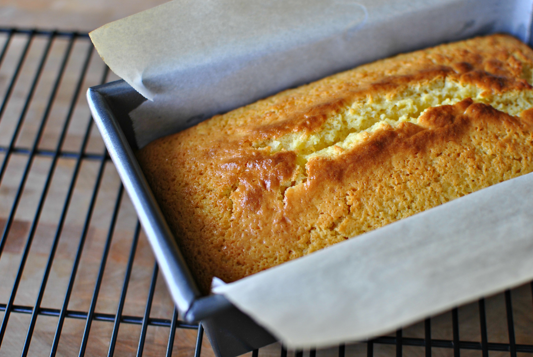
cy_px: 183
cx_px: 266
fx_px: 823
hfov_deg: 35.9
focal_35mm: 56
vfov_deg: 24.5
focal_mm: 35
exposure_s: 1/60
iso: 125
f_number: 2.5
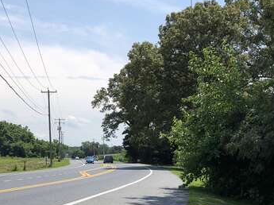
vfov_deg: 22.0
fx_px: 514
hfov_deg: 29.8
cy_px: 184
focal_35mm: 65
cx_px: 113
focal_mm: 4
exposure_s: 1/2703
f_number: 1.8
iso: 25
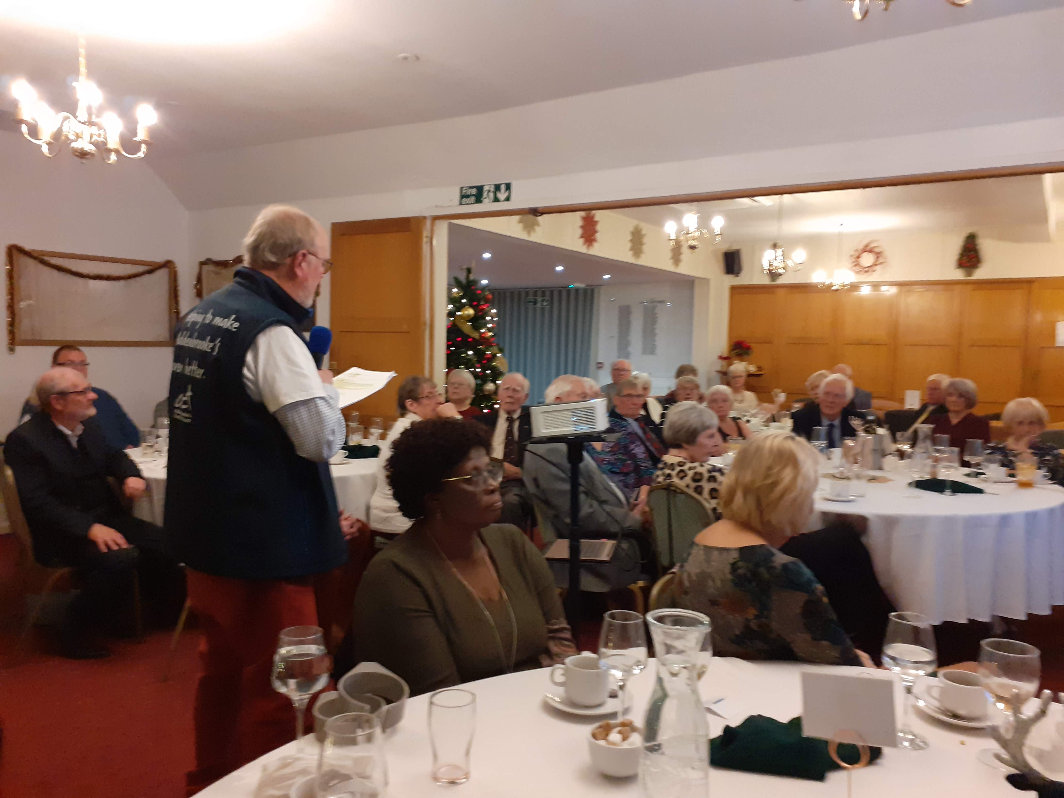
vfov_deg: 51.4
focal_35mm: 27
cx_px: 532
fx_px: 830
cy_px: 399
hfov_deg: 65.3
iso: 320
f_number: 1.9
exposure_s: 1/25
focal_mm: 3.6
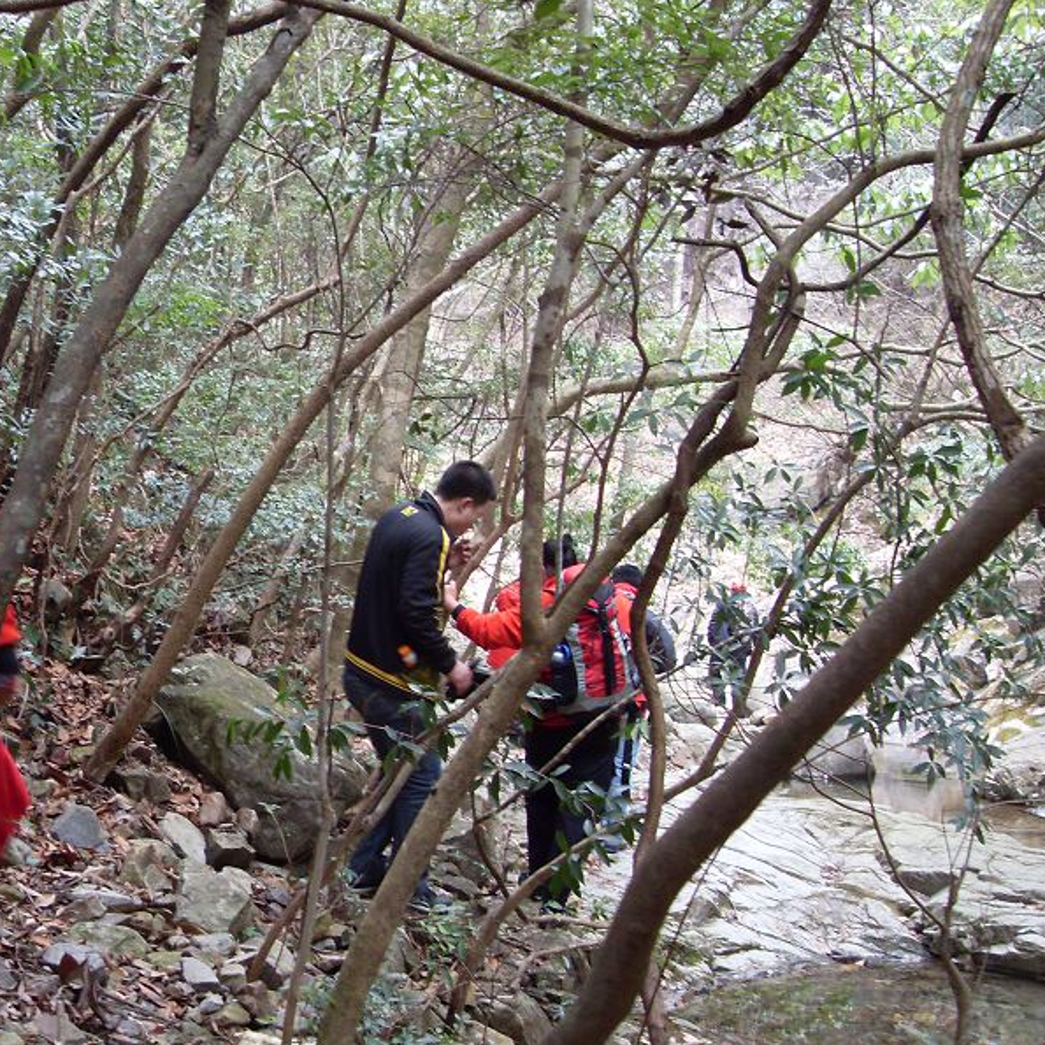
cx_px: 369
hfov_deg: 38.0
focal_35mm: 44
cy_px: 520
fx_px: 1503
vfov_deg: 38.3
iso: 200
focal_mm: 6.3
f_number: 2.8
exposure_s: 1/45
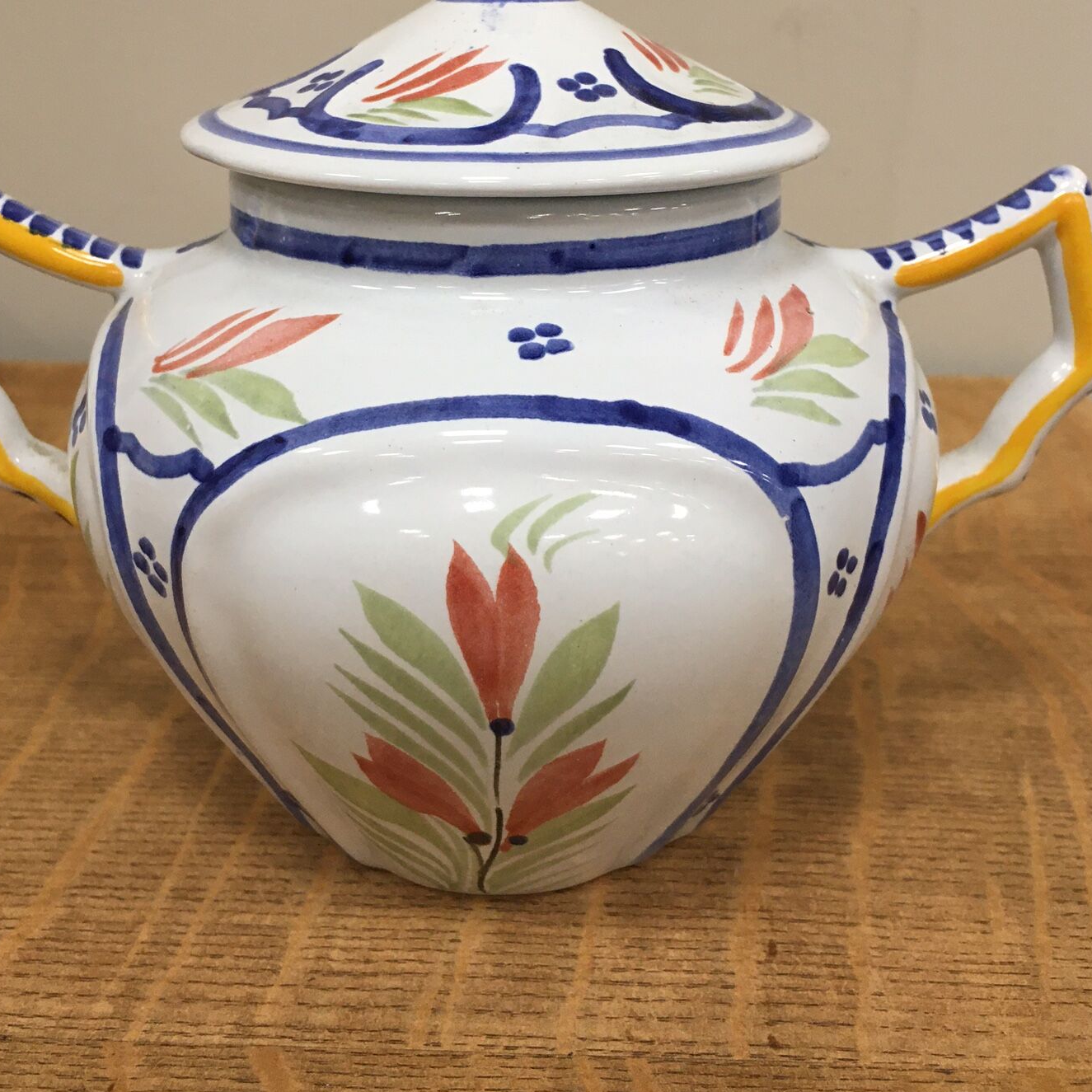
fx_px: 1392
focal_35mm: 39
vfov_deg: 42.3
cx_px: 523
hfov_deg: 42.8
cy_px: 369
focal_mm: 4.15
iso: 50
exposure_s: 1/33
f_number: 2.2
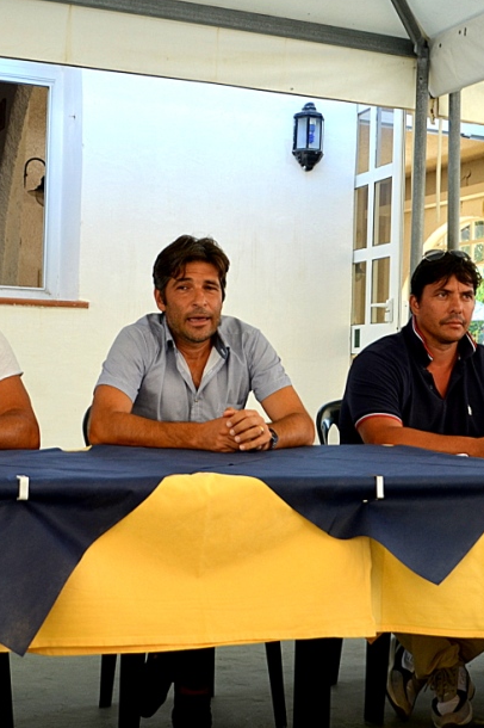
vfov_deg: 34.6
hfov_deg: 23.3
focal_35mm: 58
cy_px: 389
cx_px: 310
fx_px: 1168
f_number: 5.6
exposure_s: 1/125
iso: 200
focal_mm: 23
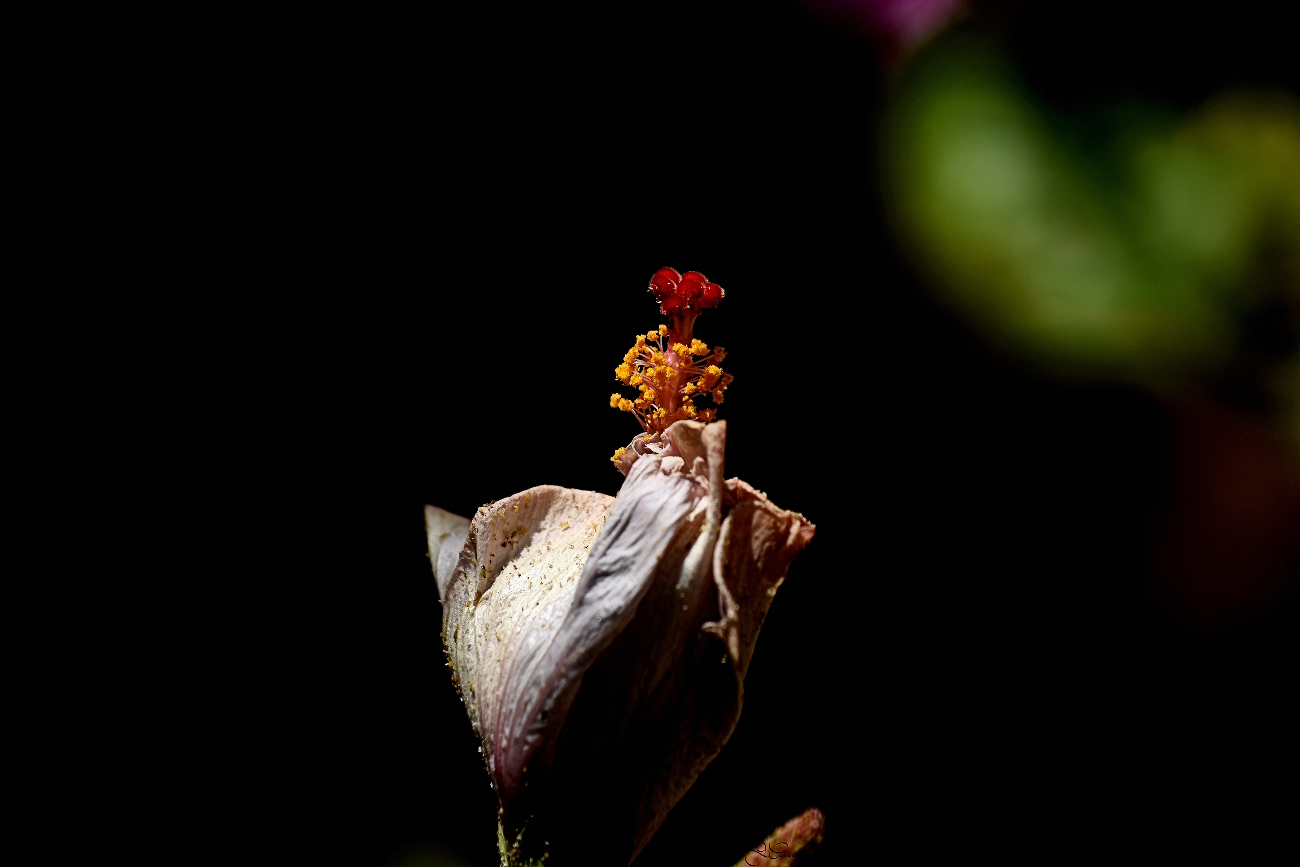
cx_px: 650
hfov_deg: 8.3
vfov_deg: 5.6
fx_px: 8937
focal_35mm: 248
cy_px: 434
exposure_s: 1/1600
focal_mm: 165
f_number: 4
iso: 100
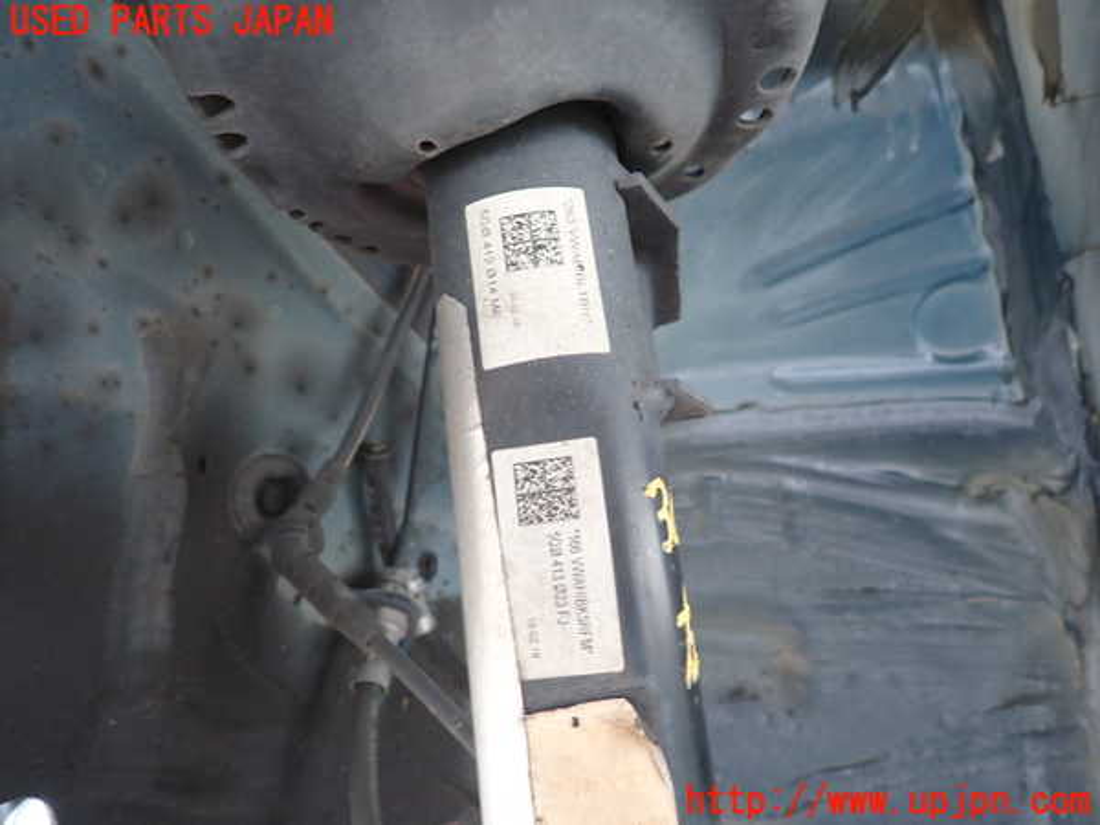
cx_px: 550
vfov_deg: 54.9
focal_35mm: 25
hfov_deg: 69.4
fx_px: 794
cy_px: 412
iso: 200
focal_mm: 4.5
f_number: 2
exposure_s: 1/50
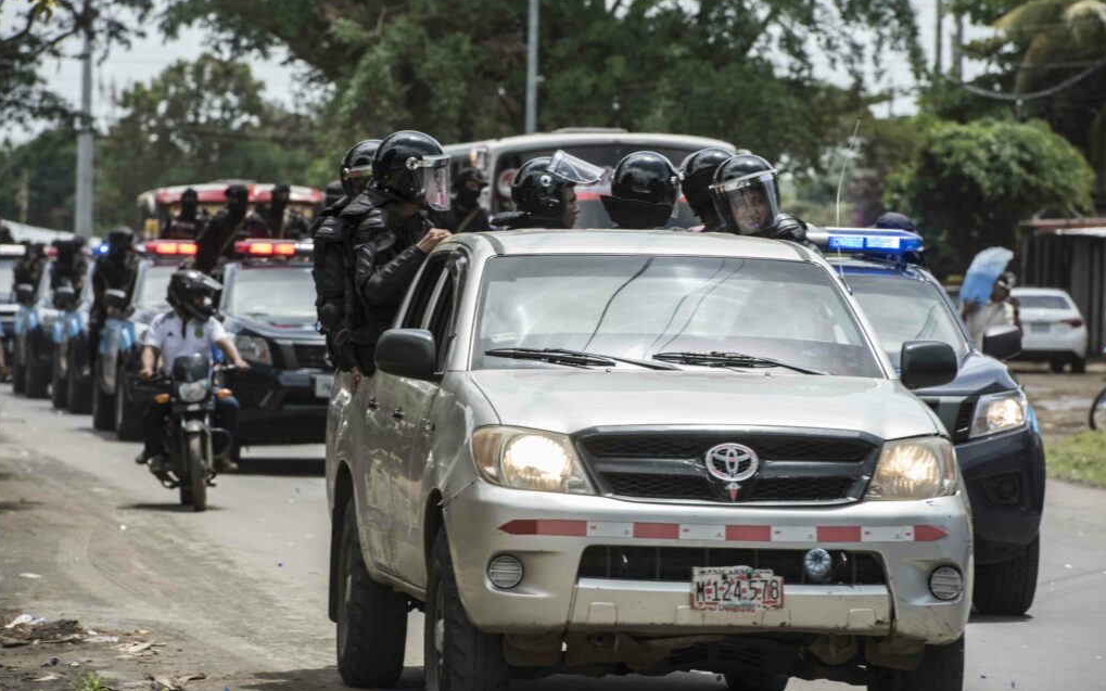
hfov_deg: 10.2
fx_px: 6179
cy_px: 347
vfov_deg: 6.4
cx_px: 551
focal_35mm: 205
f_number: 8
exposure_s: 1/400
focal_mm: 200
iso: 200
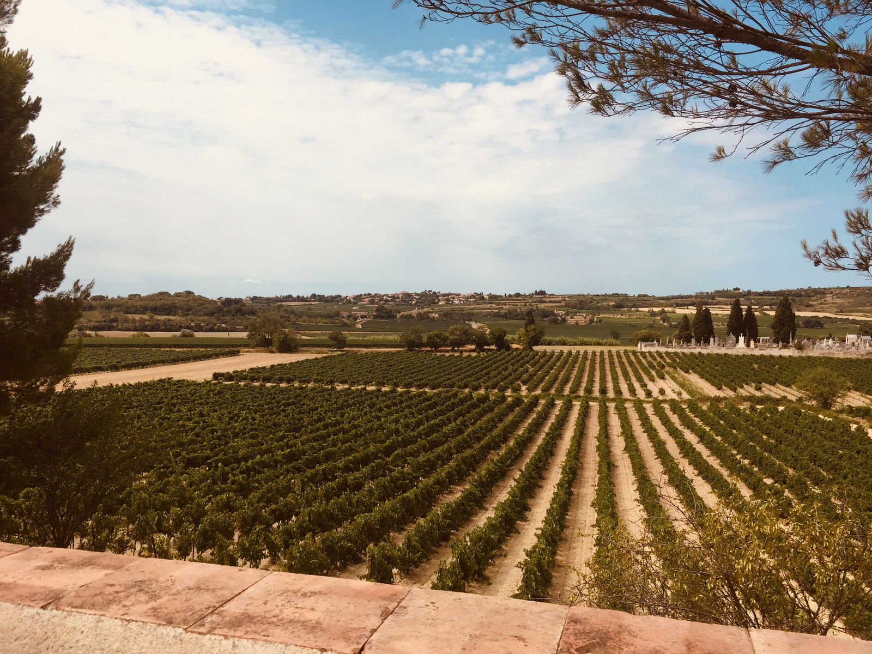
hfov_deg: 61.7
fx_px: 731
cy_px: 327
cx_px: 436
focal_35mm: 29
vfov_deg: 48.2
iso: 32
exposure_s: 1/2326
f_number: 2.2
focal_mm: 4.15
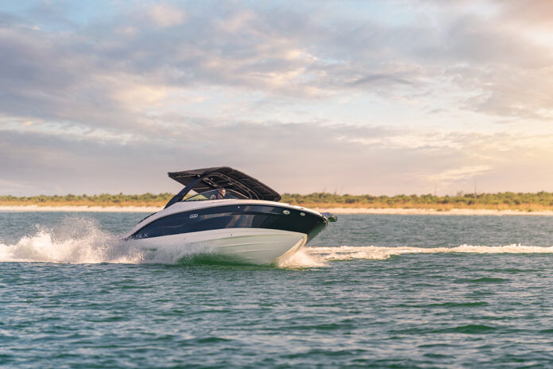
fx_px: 3072
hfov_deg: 10.3
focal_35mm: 200
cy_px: 184
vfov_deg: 6.9
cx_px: 276
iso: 100
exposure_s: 1/1250
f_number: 3.2
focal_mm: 200
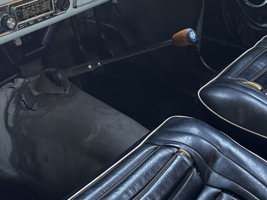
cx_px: 167
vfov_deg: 22.7
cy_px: 49
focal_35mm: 64
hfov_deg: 30.1
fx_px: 494
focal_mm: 6.86
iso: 100
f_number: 1.78
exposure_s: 1/123
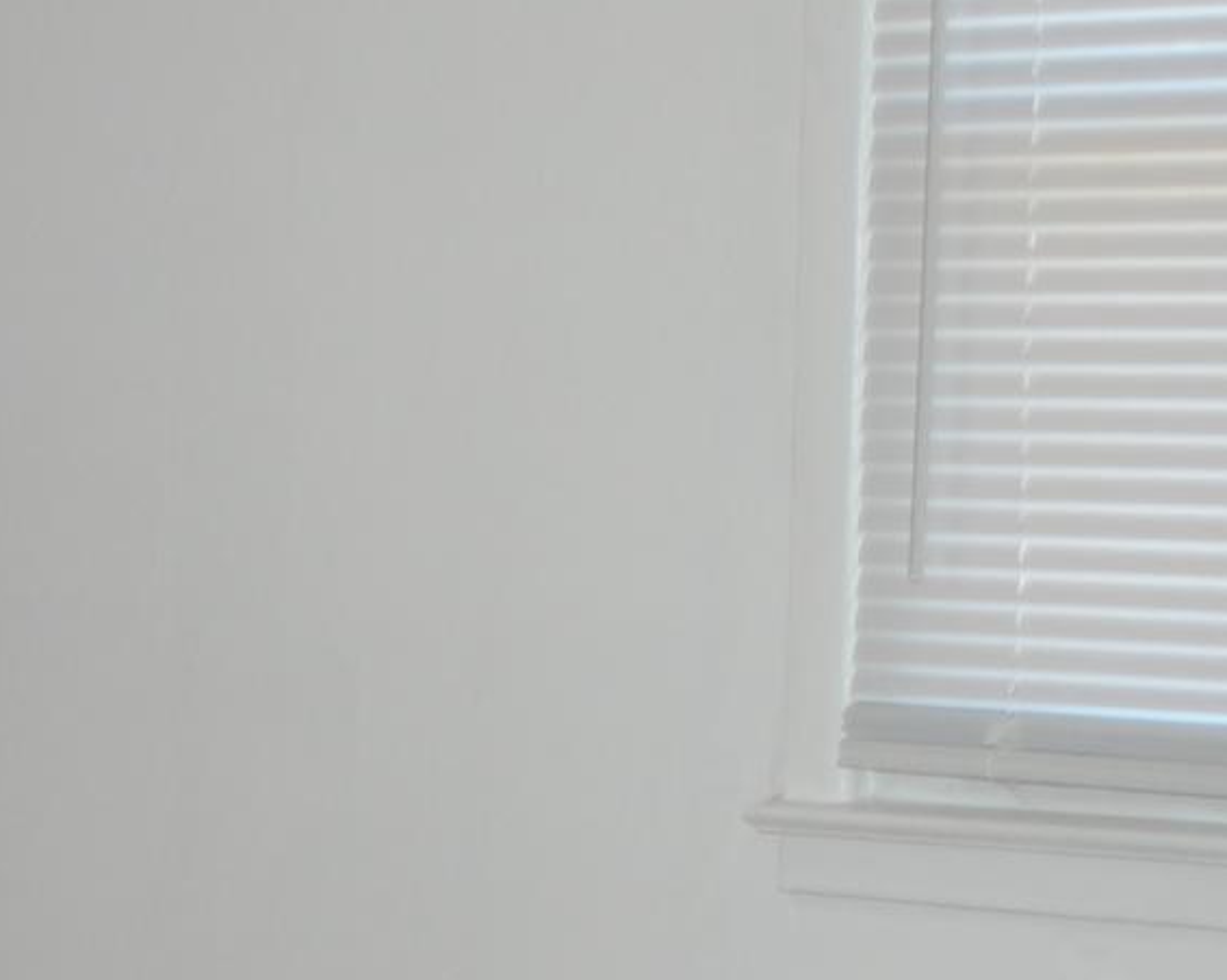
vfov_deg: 10.2
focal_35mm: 148
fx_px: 5360
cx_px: -494
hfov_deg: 12.5
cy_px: 1315
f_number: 4.8
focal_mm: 29
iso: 400
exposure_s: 1/60
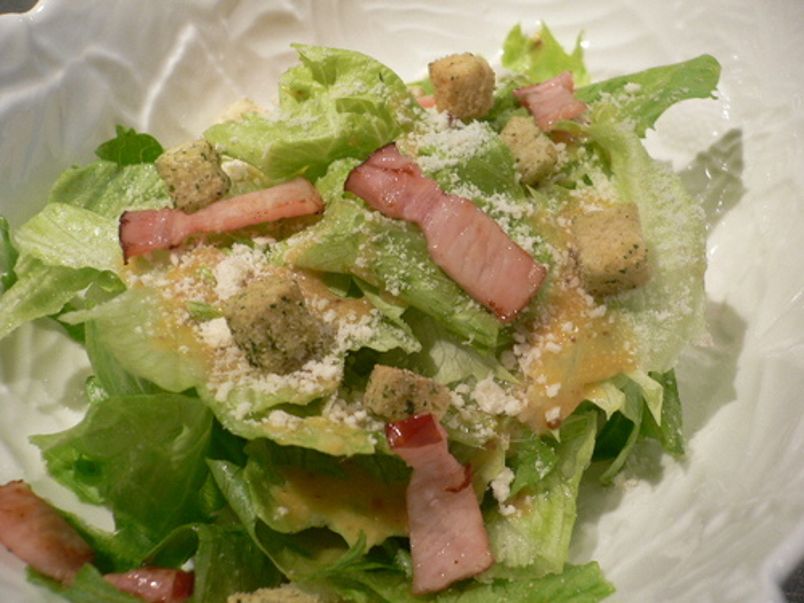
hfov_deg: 52.6
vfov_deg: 40.7
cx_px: 402
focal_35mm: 35
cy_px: 302
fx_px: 813
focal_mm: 5.8
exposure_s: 1/30
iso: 100
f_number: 2.8
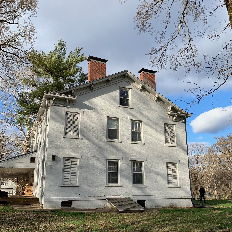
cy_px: 134
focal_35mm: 31
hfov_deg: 52.5
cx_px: 117
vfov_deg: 52.3
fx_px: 235
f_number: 1.8
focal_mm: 4.25
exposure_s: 1/1299
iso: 25
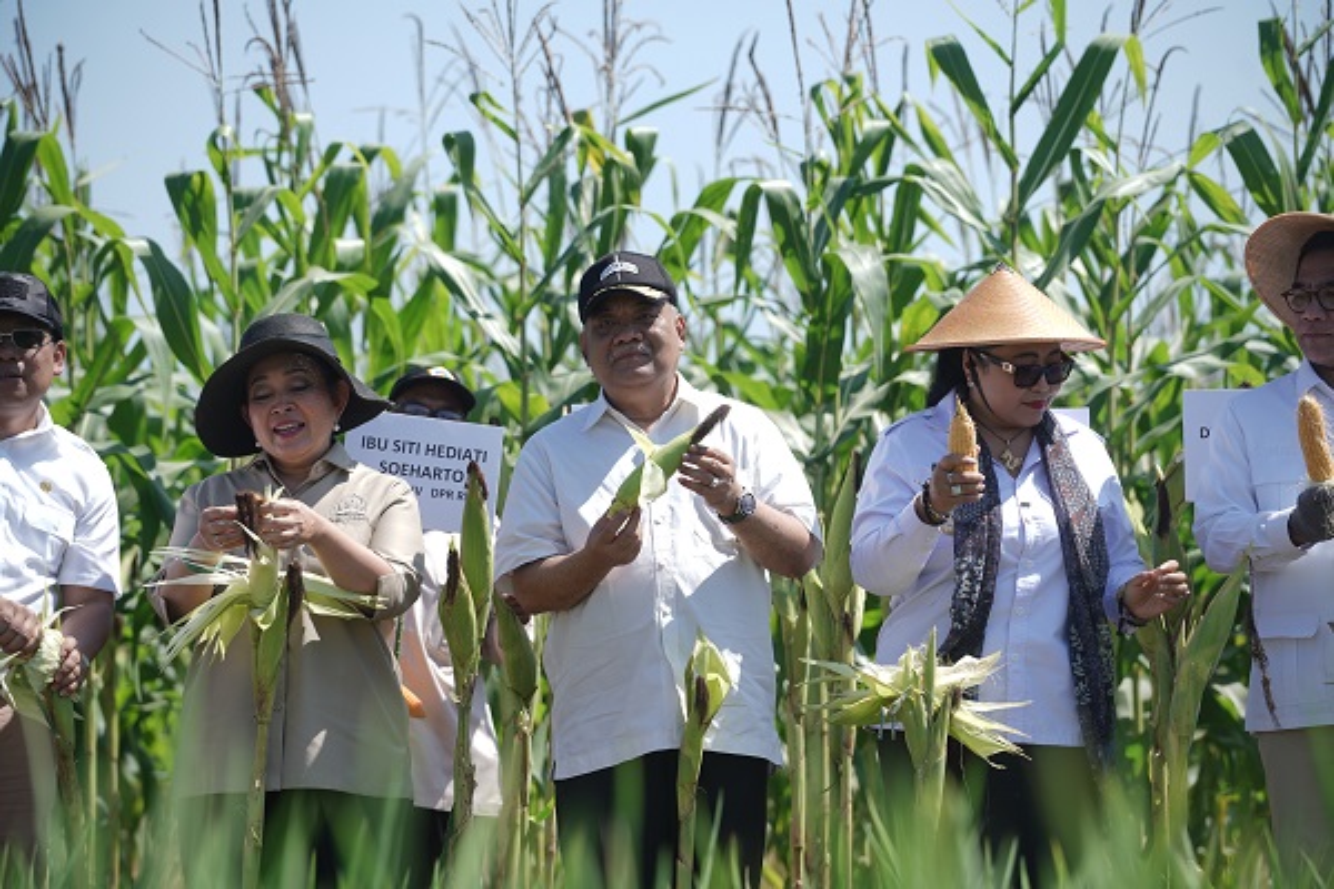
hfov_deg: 11.7
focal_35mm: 175
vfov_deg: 7.8
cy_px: 444
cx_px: 667
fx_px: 6484
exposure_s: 1/320
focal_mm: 175
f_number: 4.5
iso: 64
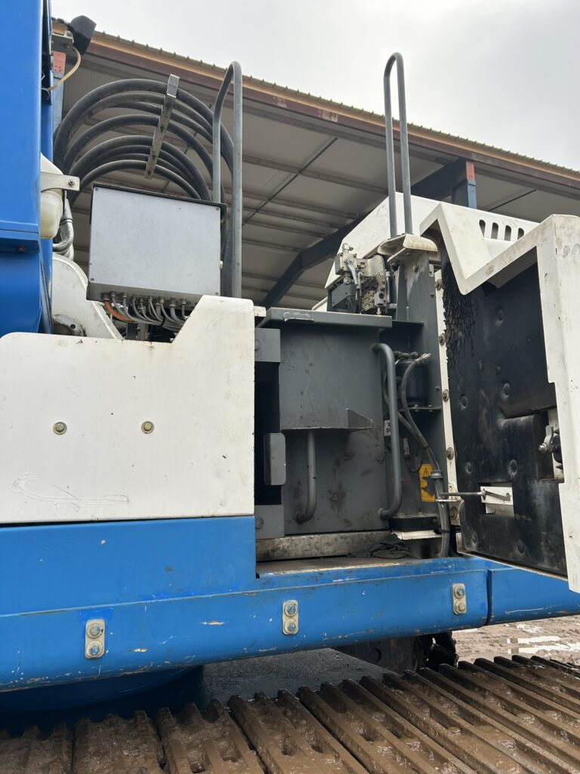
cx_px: 290
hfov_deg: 53.1
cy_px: 387
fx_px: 581
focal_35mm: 26
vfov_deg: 67.3
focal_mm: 5.7
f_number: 1.5
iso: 50
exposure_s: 1/323
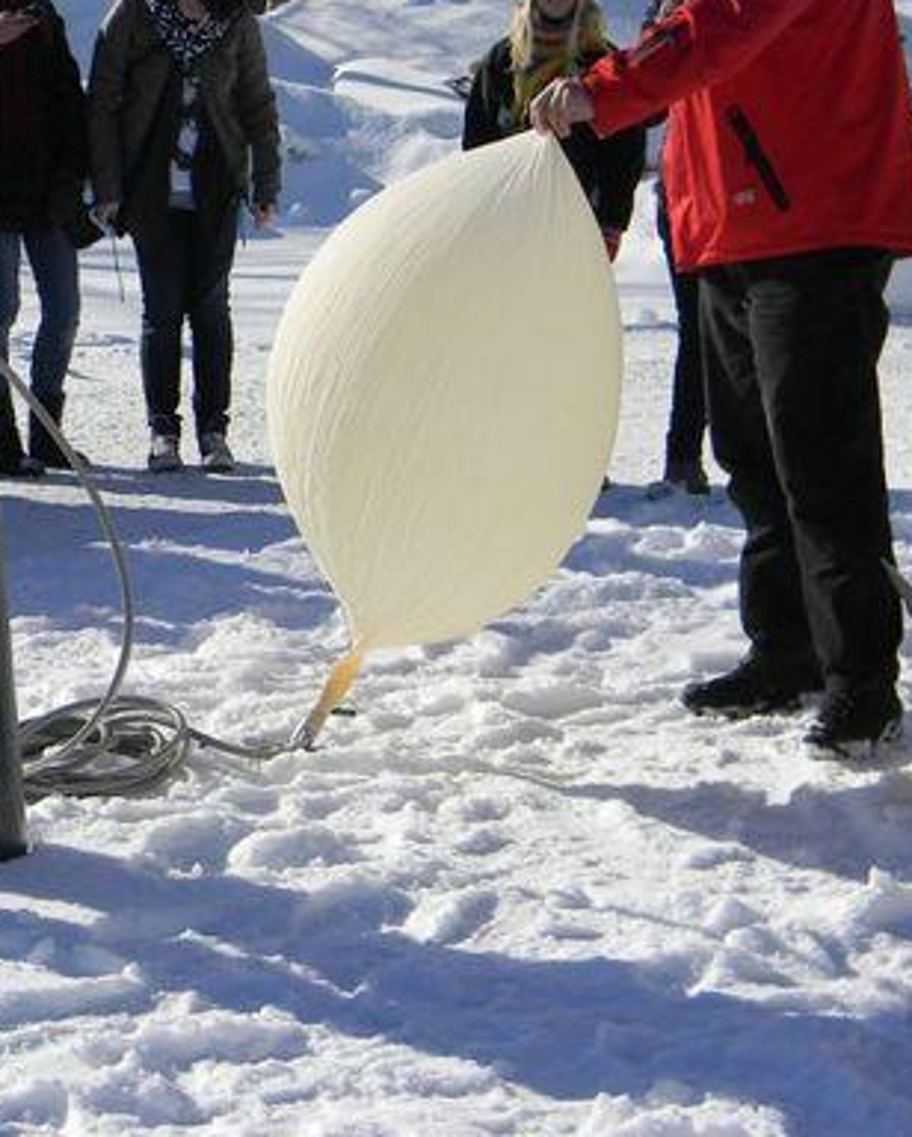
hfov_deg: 16.9
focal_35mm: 91
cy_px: 429
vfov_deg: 21.0
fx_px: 3065
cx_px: 264
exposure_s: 1/280
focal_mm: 10.1
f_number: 8.2
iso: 80
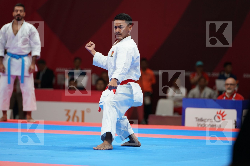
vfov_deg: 5.7
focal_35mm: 242
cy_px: 83
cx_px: 125
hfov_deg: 8.5
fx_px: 1680
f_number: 4
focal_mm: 242
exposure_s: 1/500
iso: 1600
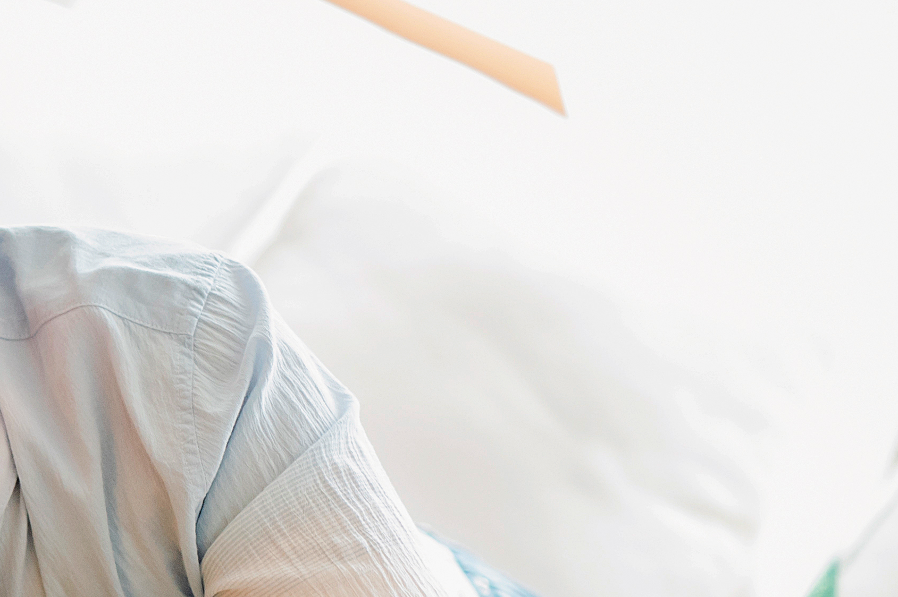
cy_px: 441
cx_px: -547
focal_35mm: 179
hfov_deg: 11.0
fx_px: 4462
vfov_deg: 7.7
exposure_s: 1/200
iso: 1250
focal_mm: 50
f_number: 2
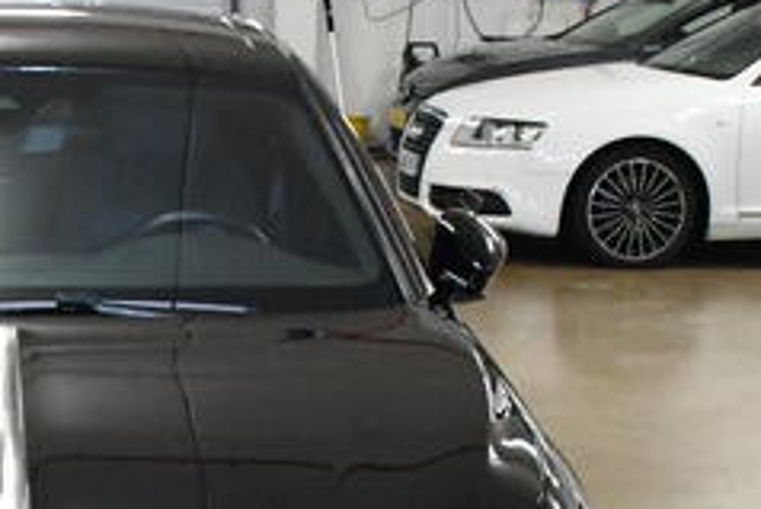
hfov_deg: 18.5
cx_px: 128
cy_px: 621
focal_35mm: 109
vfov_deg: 12.3
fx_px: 2305
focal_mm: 18
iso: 10000
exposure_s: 1/200
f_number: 7.1
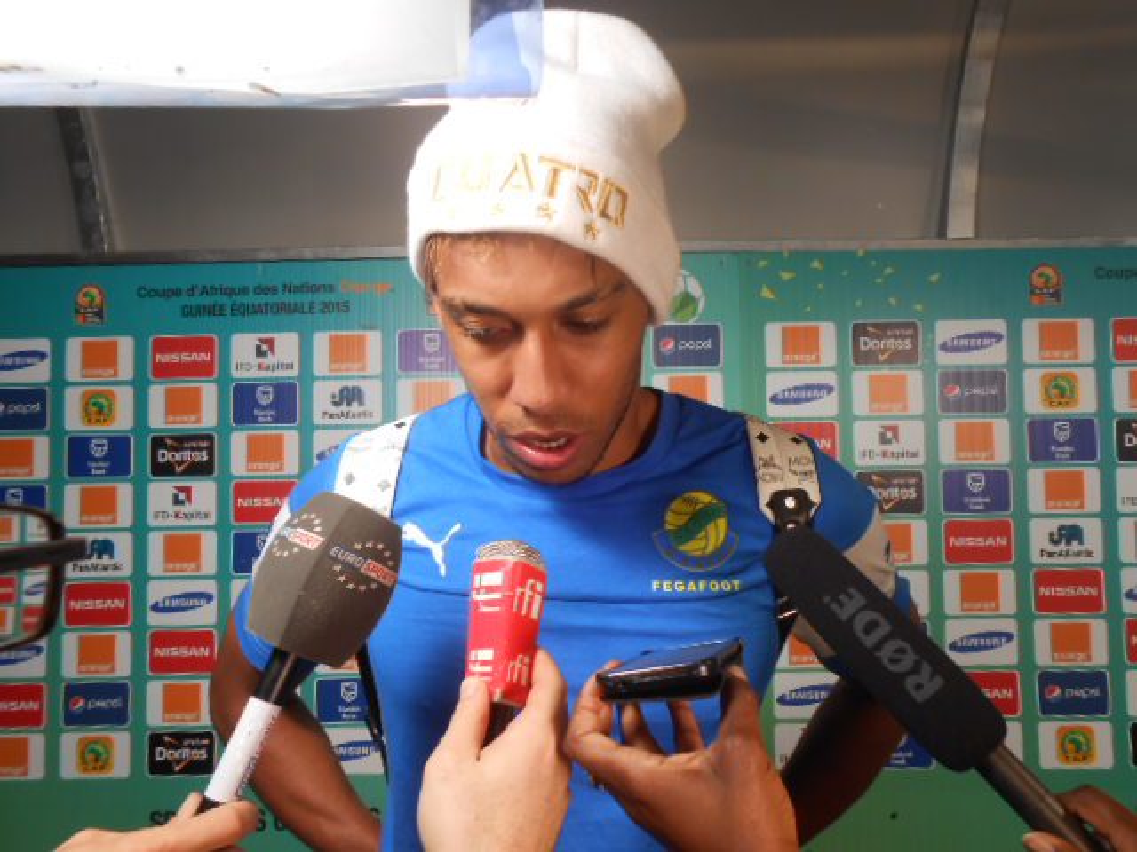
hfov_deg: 67.3
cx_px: 568
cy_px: 426
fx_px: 854
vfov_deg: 53.1
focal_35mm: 26
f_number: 3.5
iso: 80
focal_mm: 4.6
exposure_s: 1/40
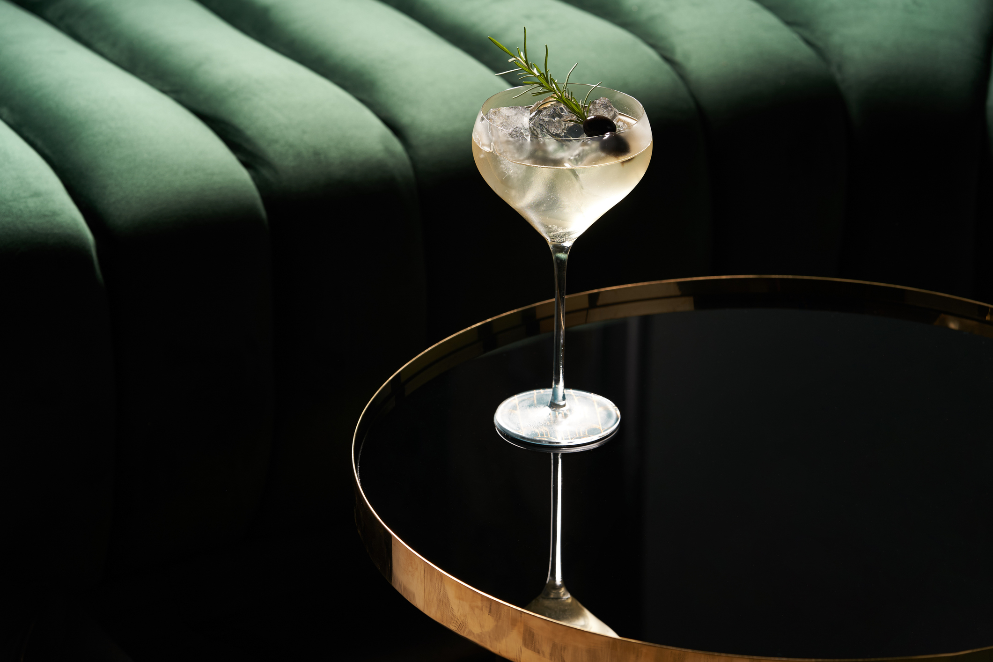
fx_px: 3144
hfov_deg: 17.9
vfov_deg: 12.0
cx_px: 496
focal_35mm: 114
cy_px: 331
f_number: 6.3
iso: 160
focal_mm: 114
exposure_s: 1/200
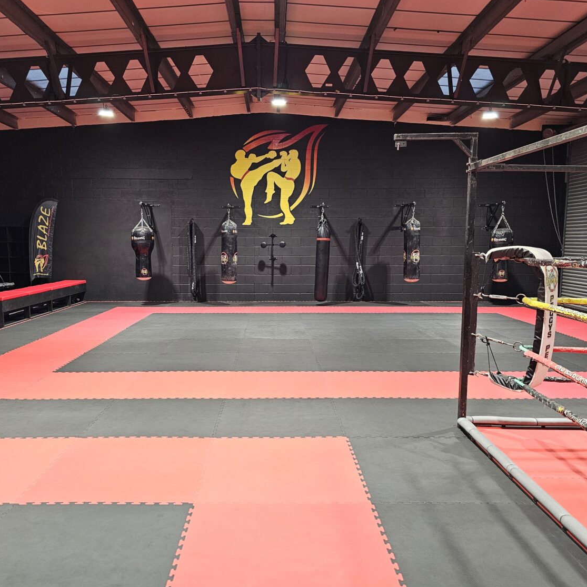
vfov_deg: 57.3
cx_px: 277
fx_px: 537
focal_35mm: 28
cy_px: 297
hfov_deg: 57.3
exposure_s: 1/170
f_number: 1.7
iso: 320
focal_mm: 6.3
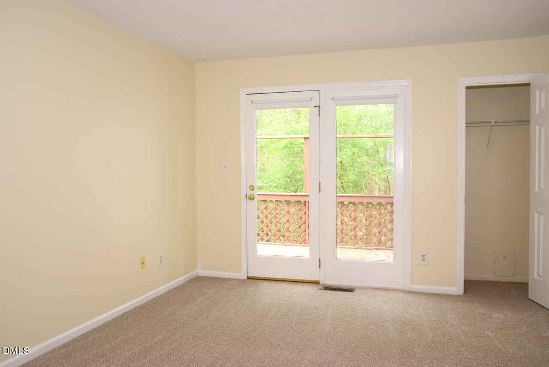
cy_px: 184
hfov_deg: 61.9
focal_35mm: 30
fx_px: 458
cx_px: 274
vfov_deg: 43.7
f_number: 4.5
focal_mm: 20
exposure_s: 1/80
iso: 400
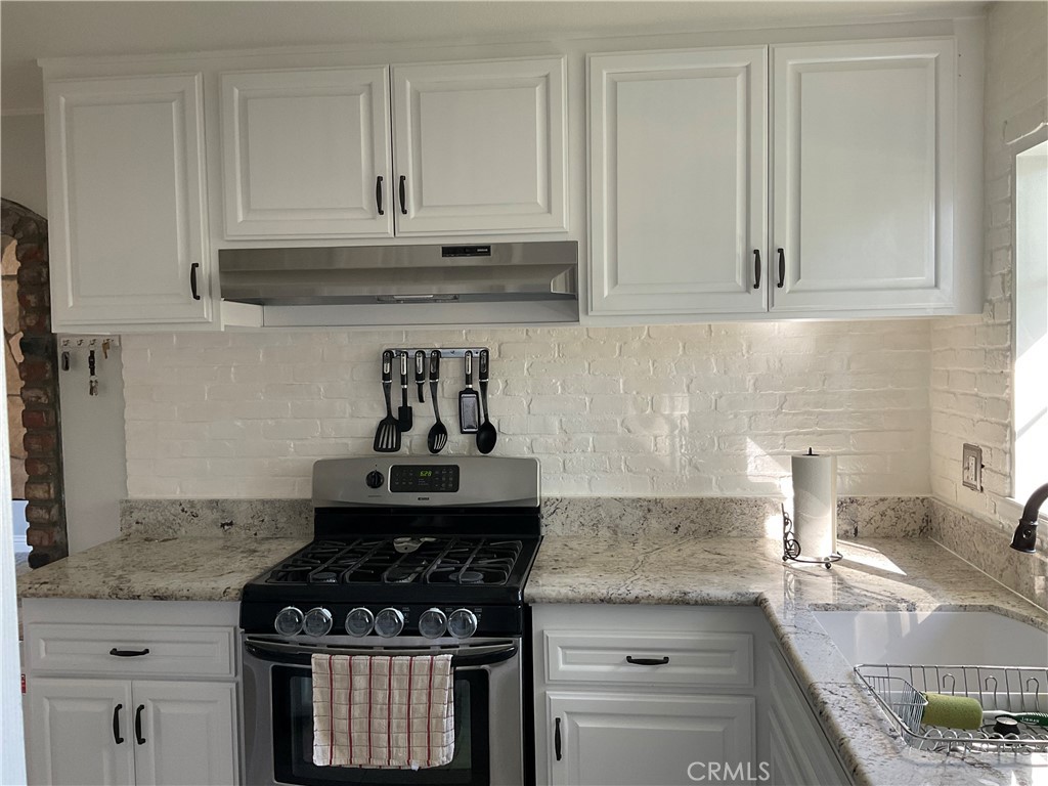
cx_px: 524
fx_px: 878
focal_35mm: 29
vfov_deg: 48.2
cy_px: 393
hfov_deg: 61.7
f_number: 1.8
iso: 64
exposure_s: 1/60
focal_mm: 3
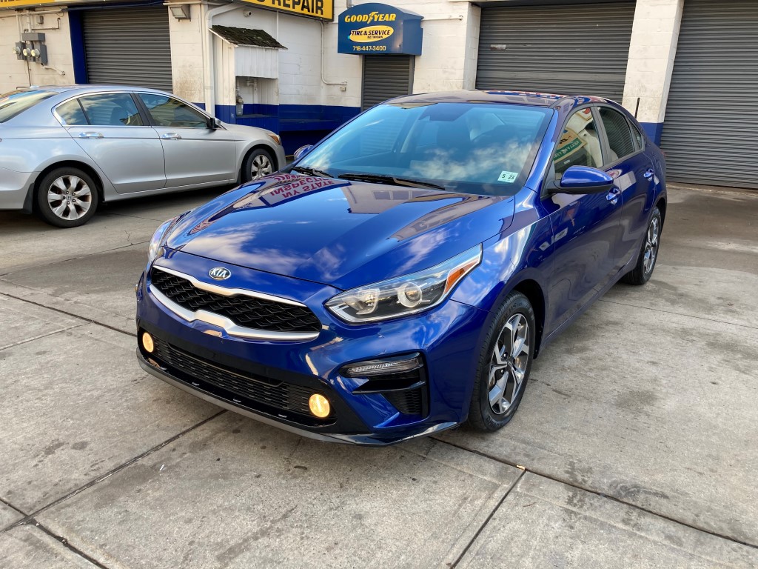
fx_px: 613
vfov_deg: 49.7
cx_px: 379
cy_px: 284
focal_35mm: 28
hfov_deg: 63.4
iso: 32
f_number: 1.8
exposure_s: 1/120
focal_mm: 3.99
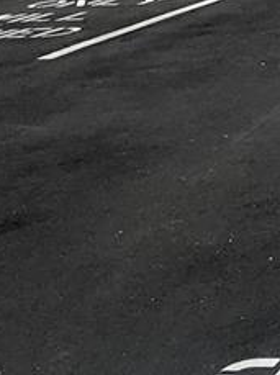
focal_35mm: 147
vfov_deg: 13.0
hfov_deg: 9.0
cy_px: -97
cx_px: 702
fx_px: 1590
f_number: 1.8
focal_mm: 3.99
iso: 20
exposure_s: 1/3195
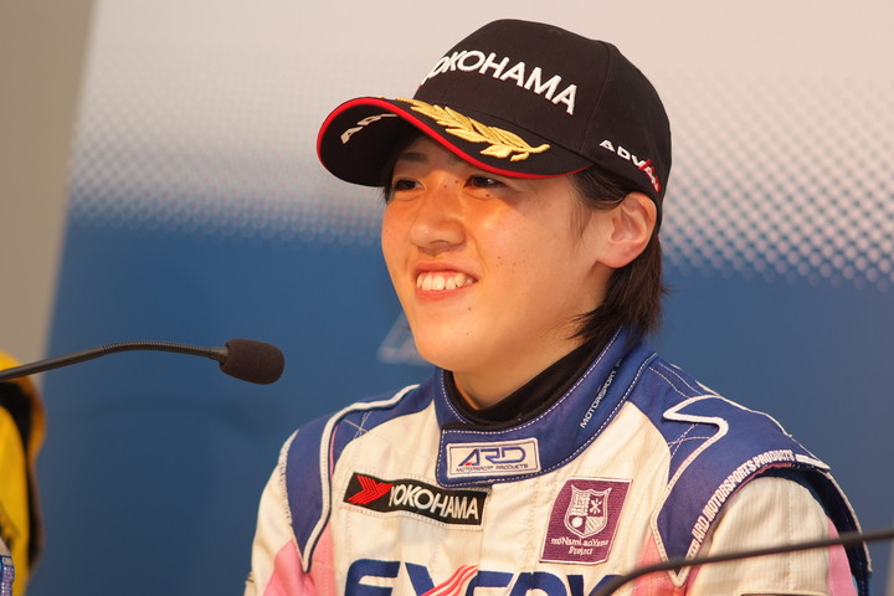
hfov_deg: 7.6
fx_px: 6704
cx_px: 447
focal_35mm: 270
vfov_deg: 5.1
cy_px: 298
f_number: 2.8
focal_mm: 180
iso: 400
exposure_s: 1/125
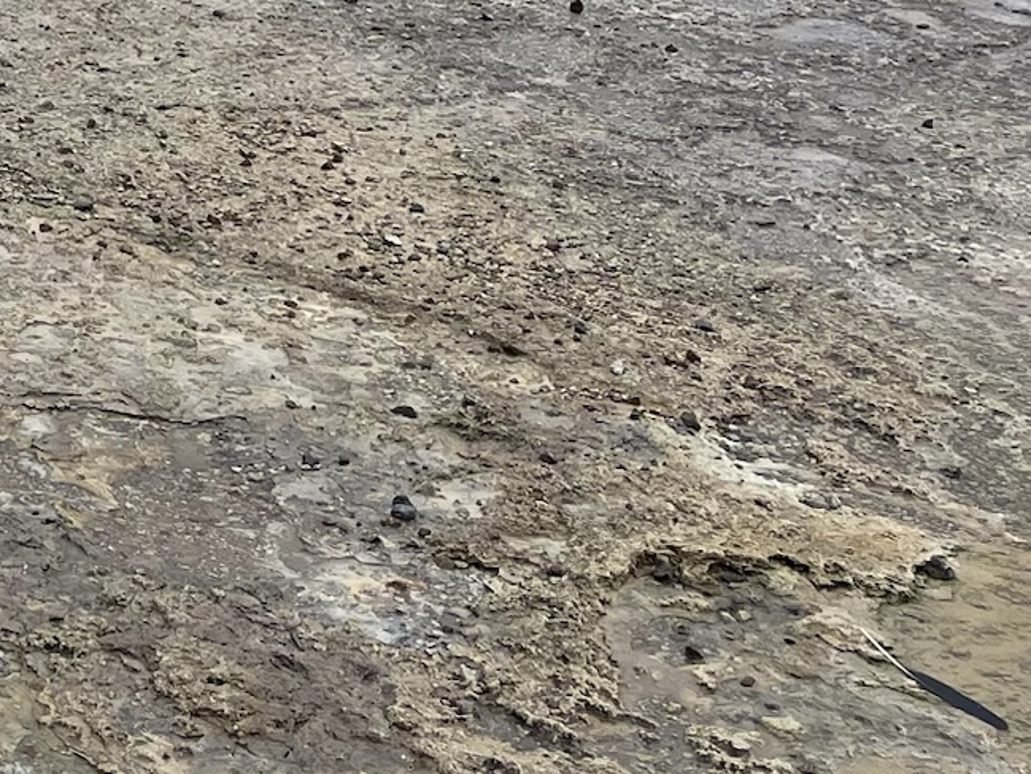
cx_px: -461
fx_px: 2443
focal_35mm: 82
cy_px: -272
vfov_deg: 16.8
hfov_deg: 20.7
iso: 32
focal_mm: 4.2
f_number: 1.6
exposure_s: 1/4292
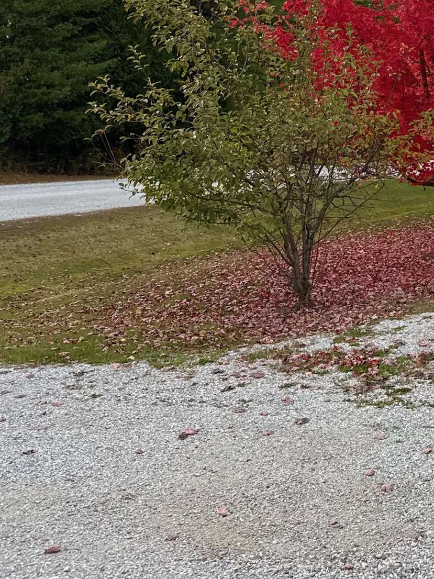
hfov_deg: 27.7
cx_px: 413
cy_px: 46
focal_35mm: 50
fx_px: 836
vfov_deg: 35.7
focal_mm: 6.76
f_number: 1.78
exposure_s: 1/83
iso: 200
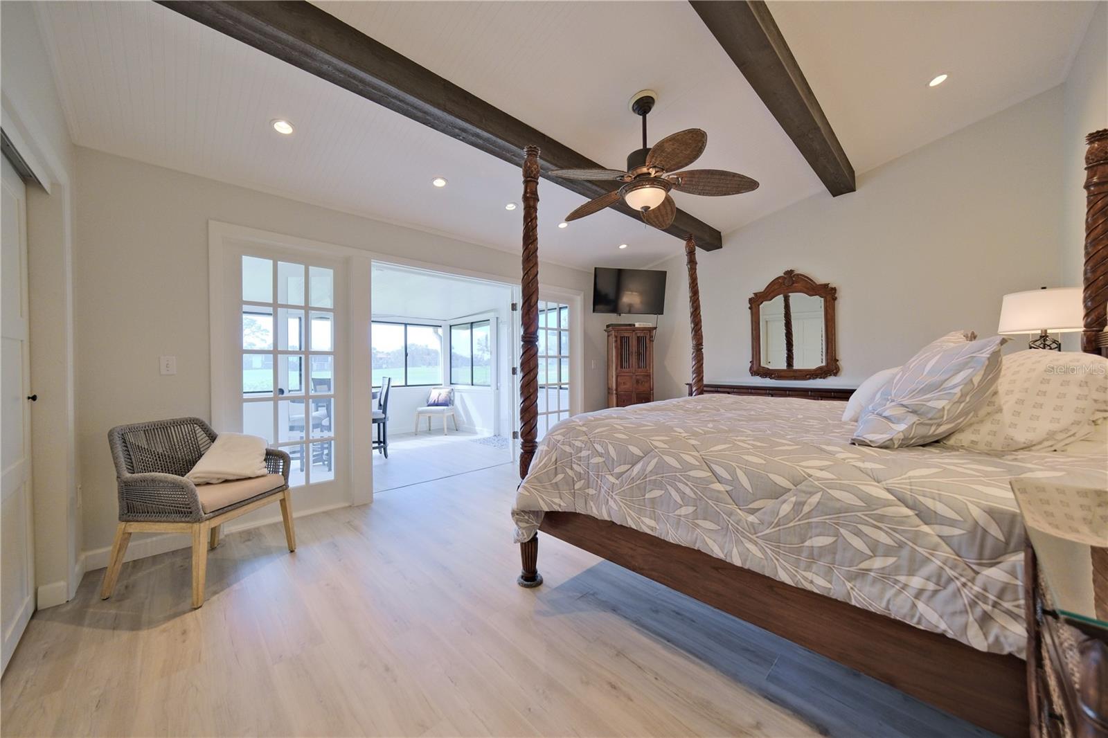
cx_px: 554
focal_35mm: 12
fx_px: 369
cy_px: 369
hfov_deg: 112.6
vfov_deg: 90.0
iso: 640
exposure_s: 1/80
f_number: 4
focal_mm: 8
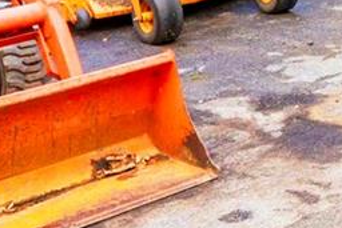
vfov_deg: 8.9
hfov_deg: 13.8
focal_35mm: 128
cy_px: -437
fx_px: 1217
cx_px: 667
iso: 400
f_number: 9
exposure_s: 1/60
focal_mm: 16
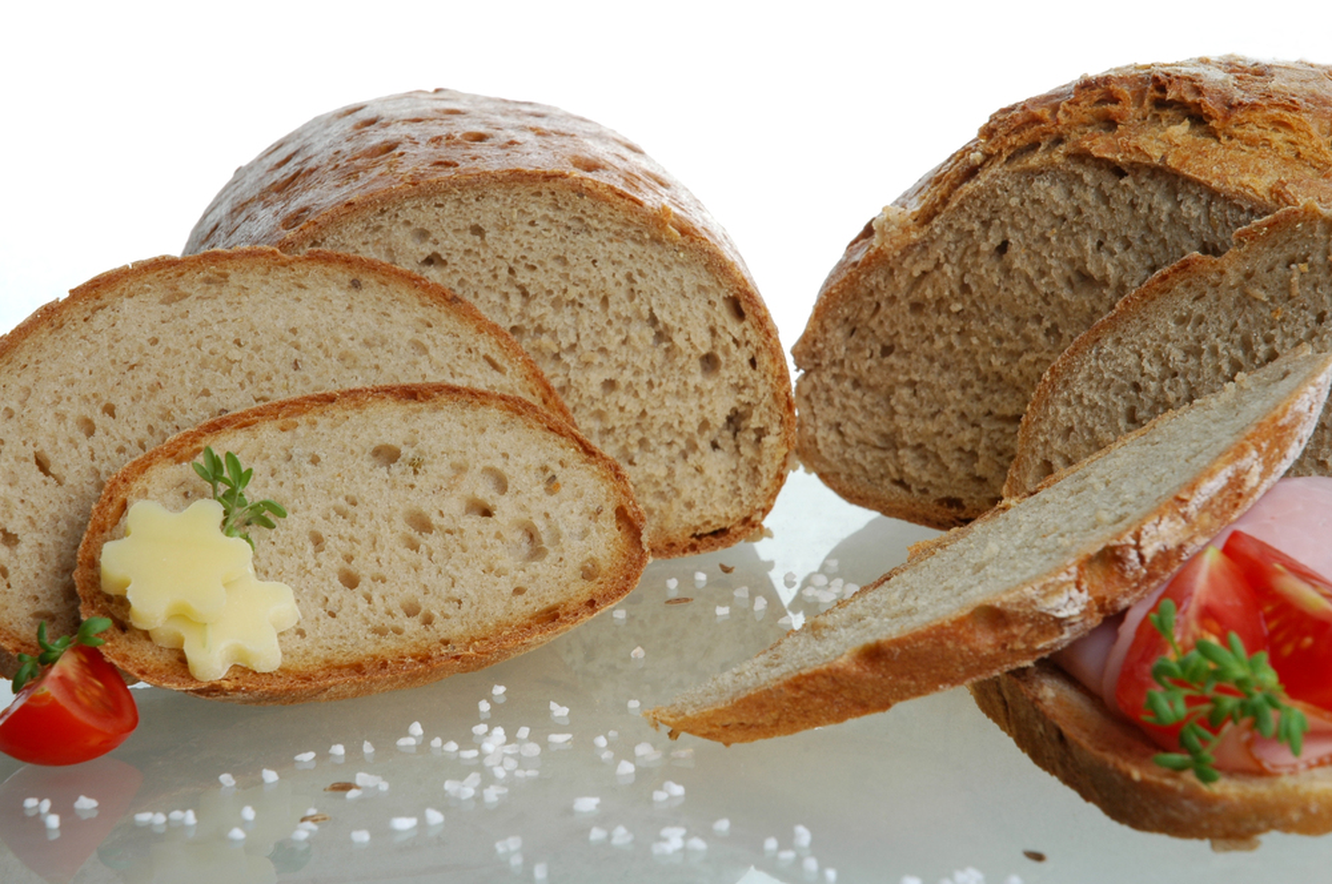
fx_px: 3880
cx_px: 666
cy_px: 442
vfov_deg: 13.0
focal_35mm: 105
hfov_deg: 19.5
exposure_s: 1/60
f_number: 18
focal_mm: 70
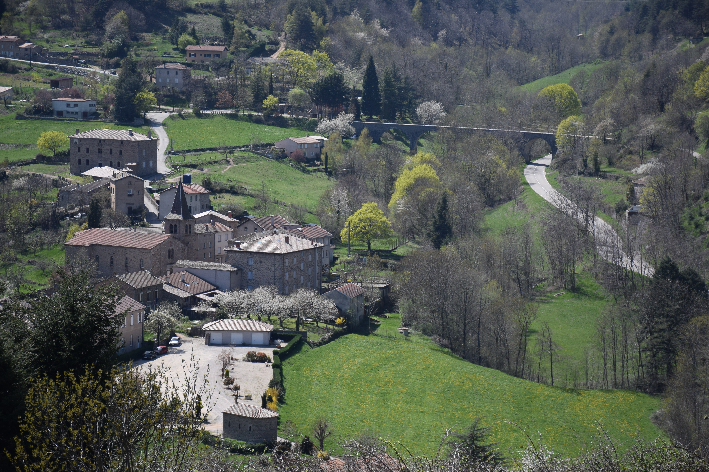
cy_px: 236
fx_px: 2068
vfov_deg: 13.0
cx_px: 354
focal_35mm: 105
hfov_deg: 19.5
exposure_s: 1/500
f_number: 5.6
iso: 250
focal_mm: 70
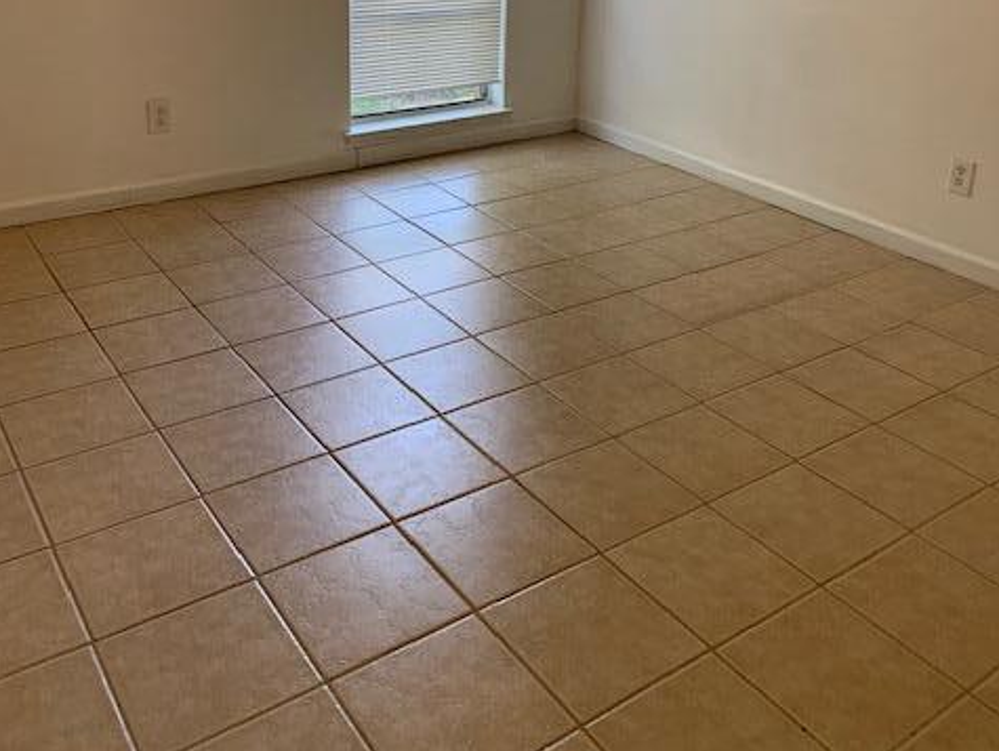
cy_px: 118
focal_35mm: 35
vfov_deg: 38.7
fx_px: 1011
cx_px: 496
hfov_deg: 52.6
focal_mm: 4.25
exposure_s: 1/109
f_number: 1.8
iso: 100
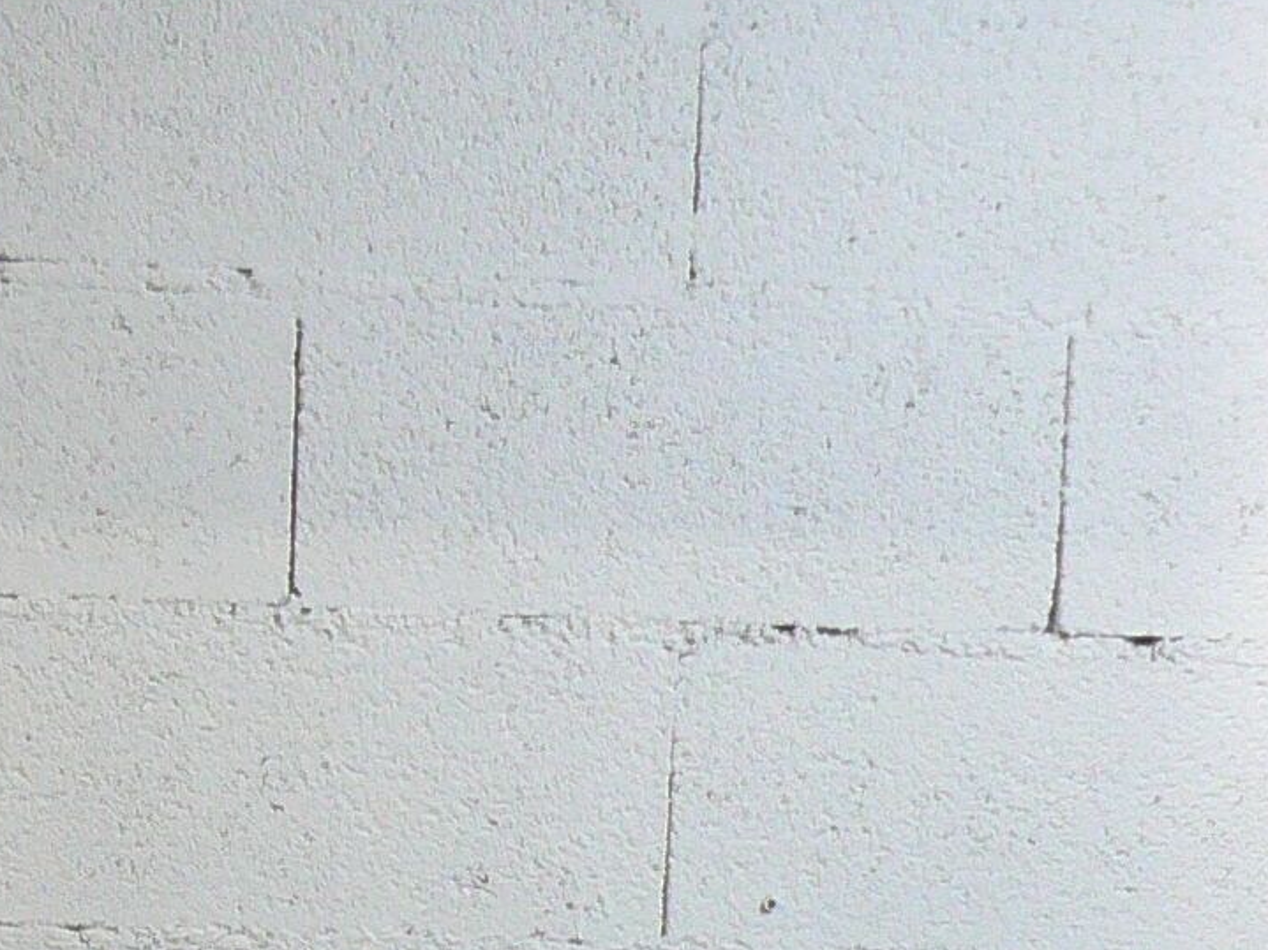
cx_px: -335
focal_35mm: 141
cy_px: 1532
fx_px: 5164
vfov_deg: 10.1
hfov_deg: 13.5
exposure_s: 1/30
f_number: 2.8
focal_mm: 6
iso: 160
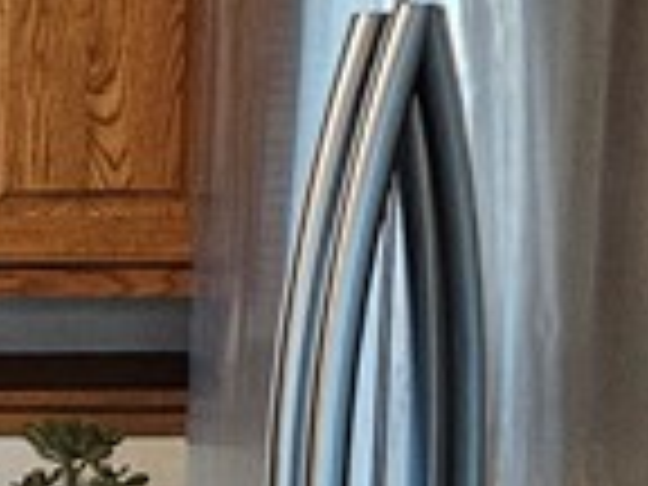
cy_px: 495
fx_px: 3051
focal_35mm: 163
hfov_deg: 9.2
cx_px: -1413
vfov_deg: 9.0
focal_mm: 5.4
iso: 640
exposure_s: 1/120
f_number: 1.8
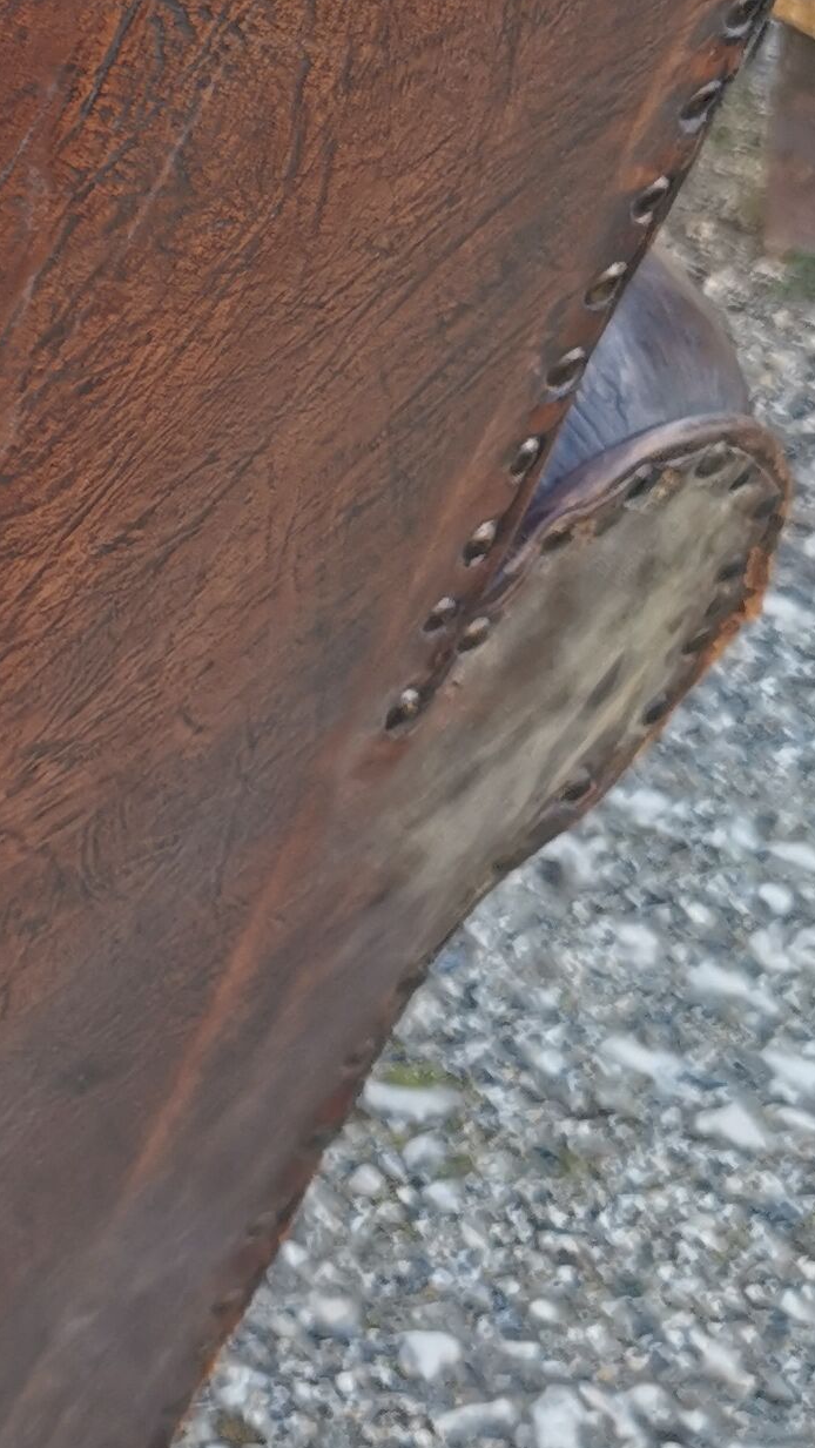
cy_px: 534
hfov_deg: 12.5
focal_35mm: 87
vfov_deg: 24.4
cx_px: -709
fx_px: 3341
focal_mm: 5.56
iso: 50
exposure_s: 1/492
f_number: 1.6
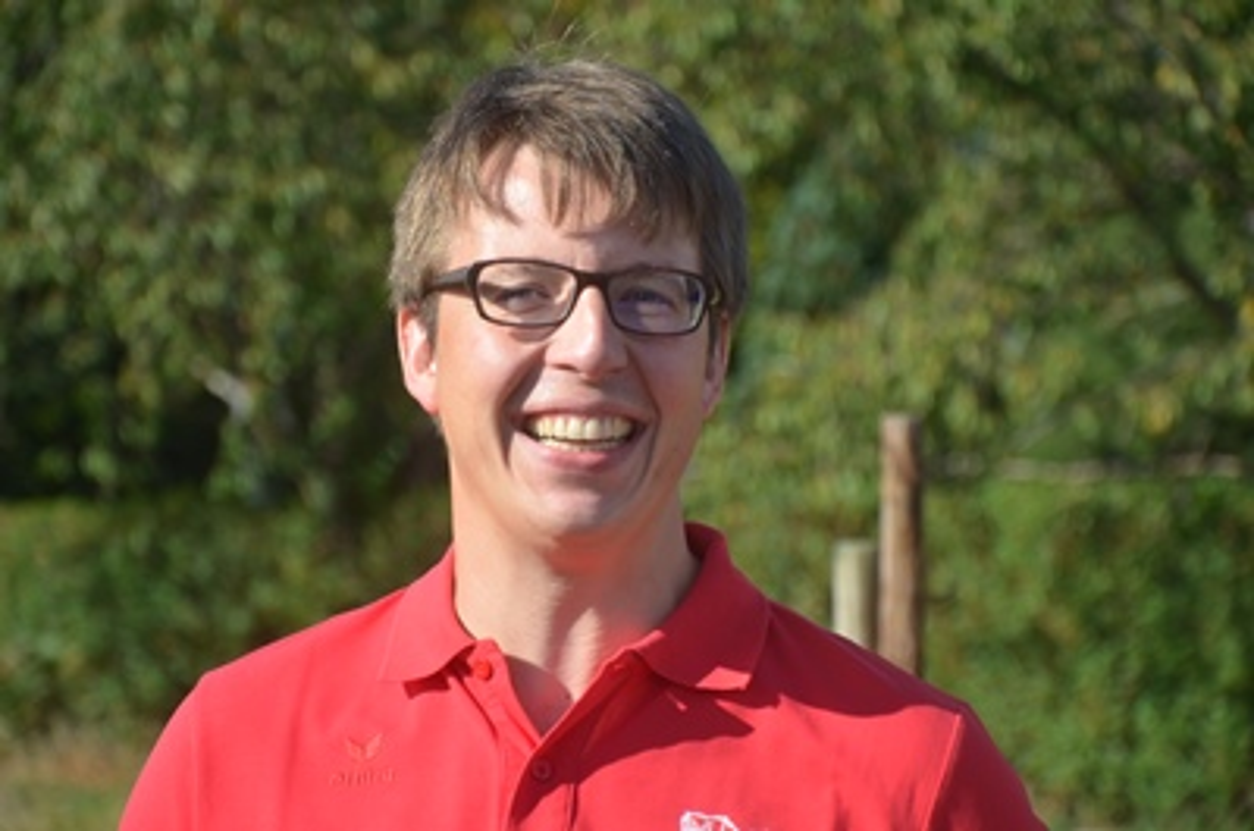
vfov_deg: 9.3
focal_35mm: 147
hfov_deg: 14.0
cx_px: 627
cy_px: 416
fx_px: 5110
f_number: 5.6
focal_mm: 98
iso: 140
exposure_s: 1/500
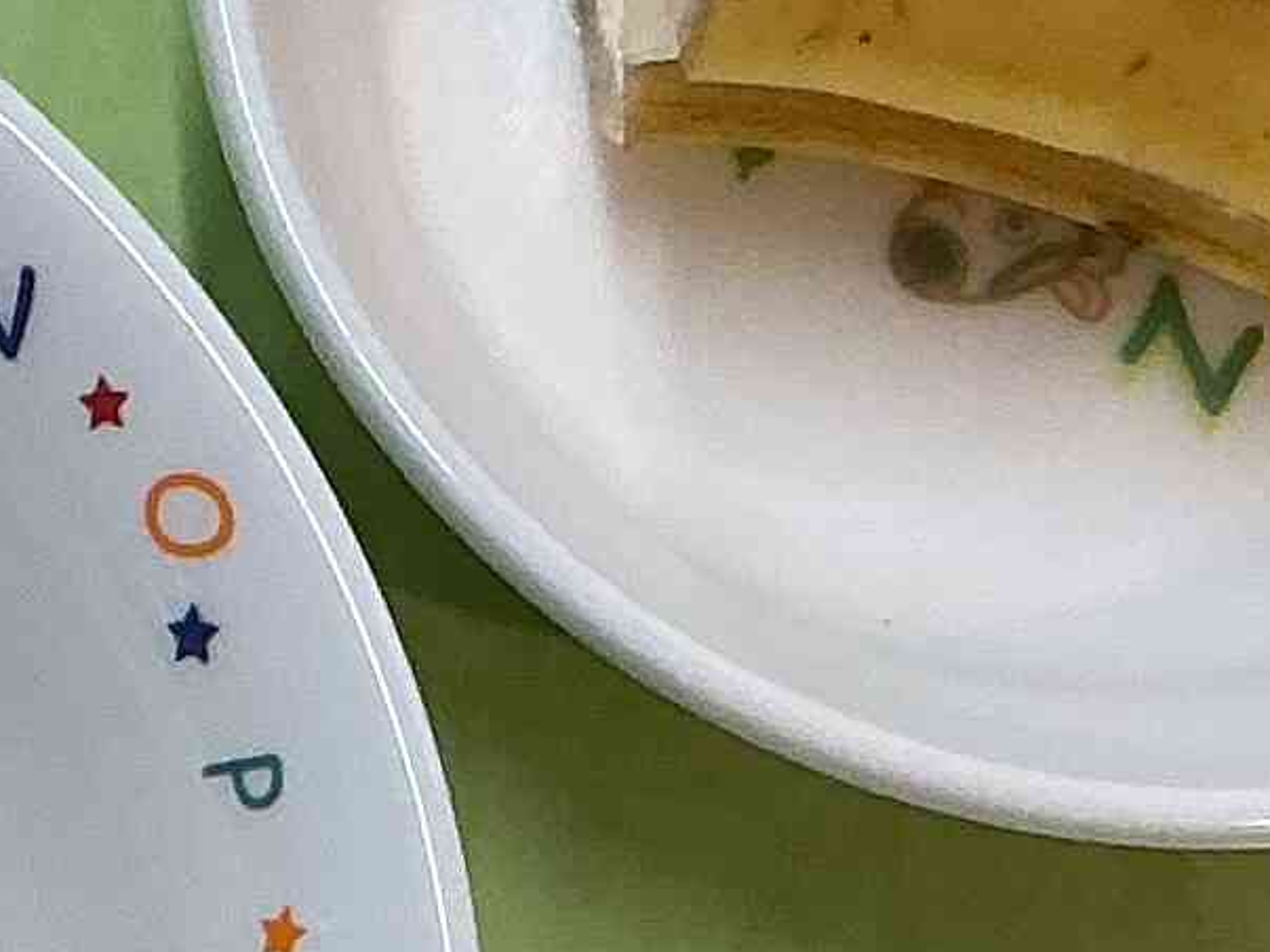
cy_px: 1630
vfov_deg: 7.5
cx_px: -1230
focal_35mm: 194
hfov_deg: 9.6
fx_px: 7116
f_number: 1.8
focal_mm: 3
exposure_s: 1/120
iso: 50
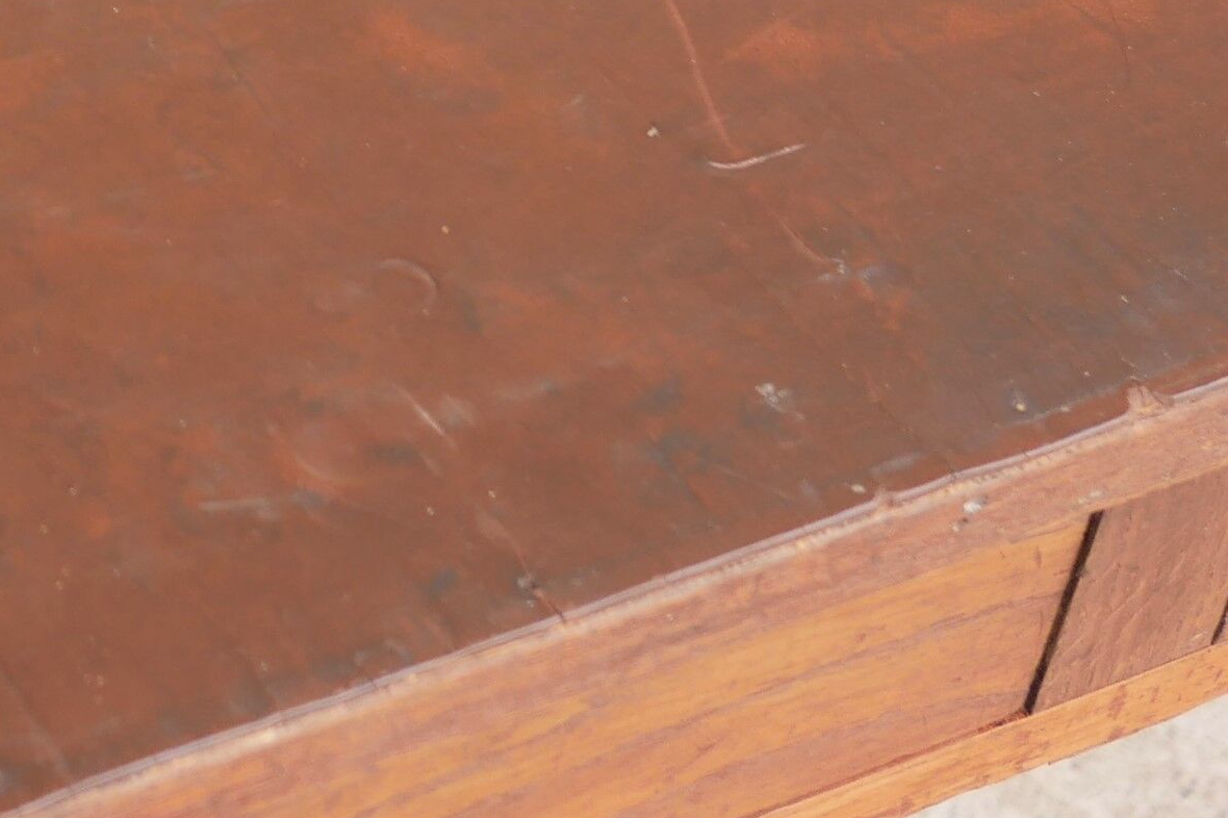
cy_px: -708
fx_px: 5524
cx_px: -461
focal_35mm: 162
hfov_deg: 12.2
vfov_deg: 8.1
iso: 200
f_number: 2.5
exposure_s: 1/200
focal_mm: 20
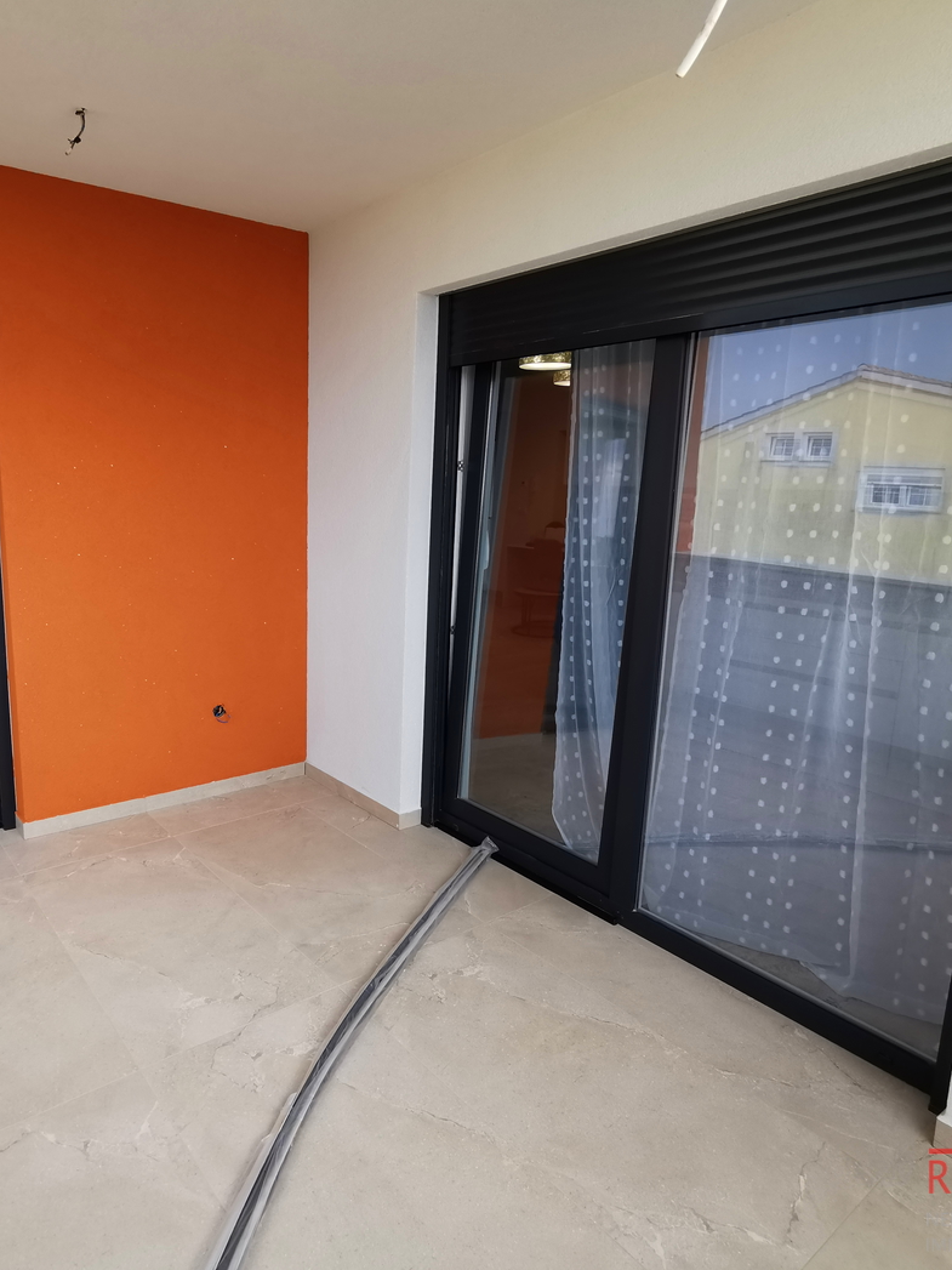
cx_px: 352
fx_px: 807
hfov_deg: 60.2
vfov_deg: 76.4
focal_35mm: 22
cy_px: 632
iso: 64
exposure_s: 1/120
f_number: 2.2
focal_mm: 2.35
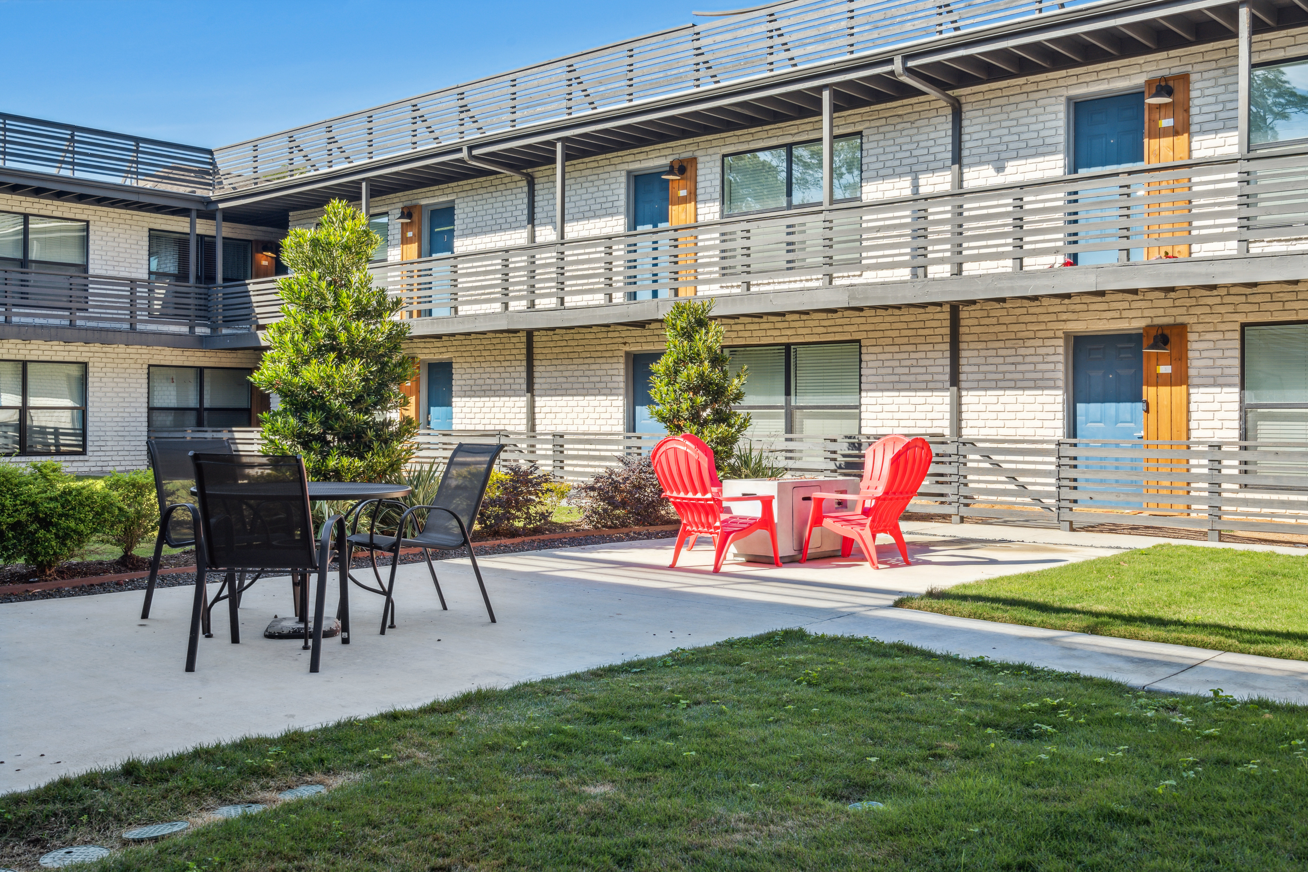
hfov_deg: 54.4
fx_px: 1272
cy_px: 436
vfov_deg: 37.9
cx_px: 654
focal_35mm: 35
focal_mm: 35
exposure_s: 1/125
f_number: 11
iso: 200
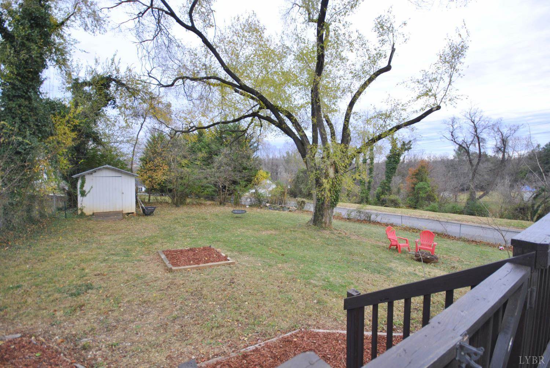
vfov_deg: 77.5
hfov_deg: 100.3
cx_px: 275
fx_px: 229
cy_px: 184
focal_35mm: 15
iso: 200
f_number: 5
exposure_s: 1/100
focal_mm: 10
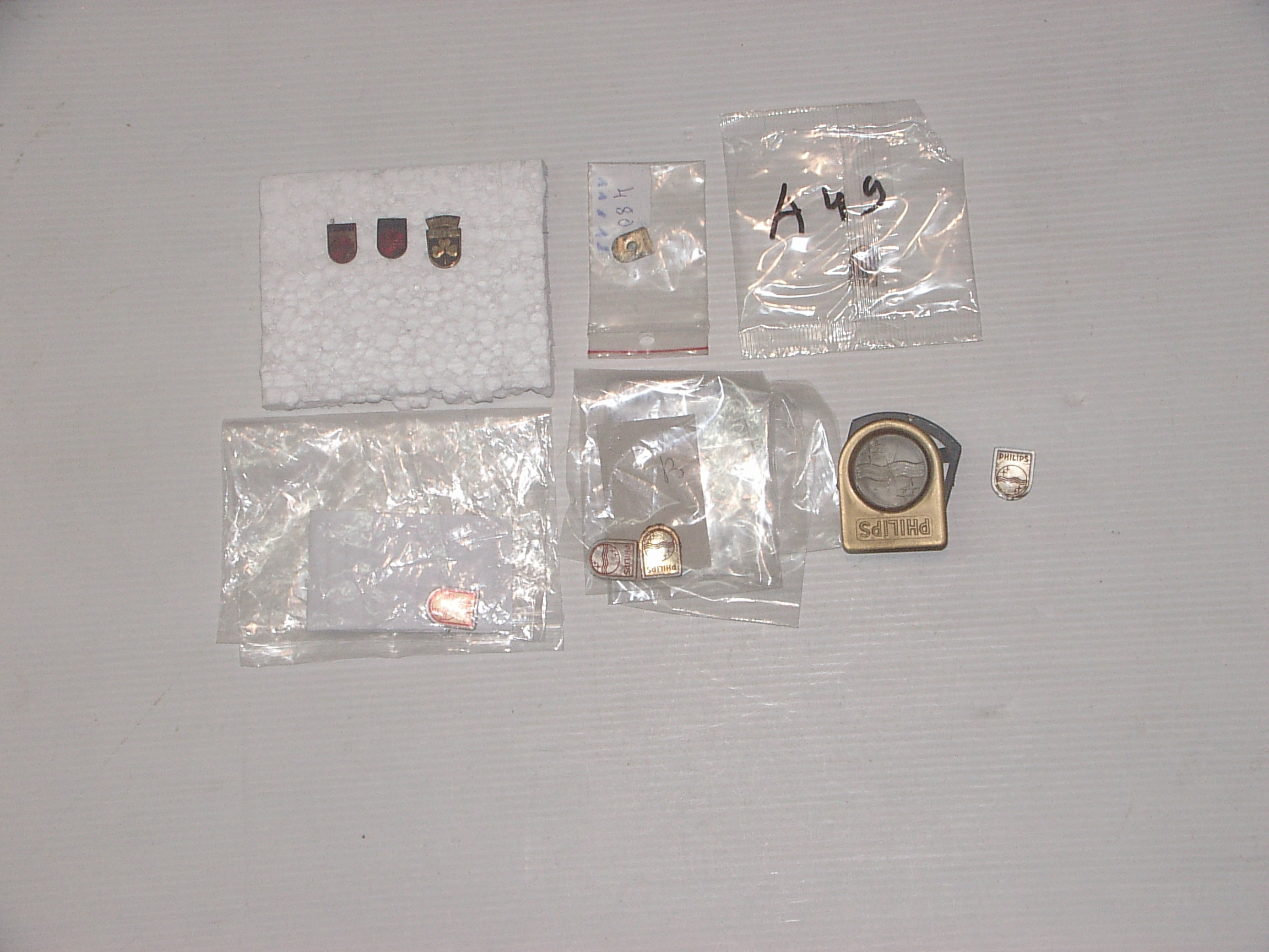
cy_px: 476
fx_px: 2713
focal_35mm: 74
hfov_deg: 26.3
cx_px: 634
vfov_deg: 19.9
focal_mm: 11.5
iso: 200
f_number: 3.3
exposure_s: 1/35
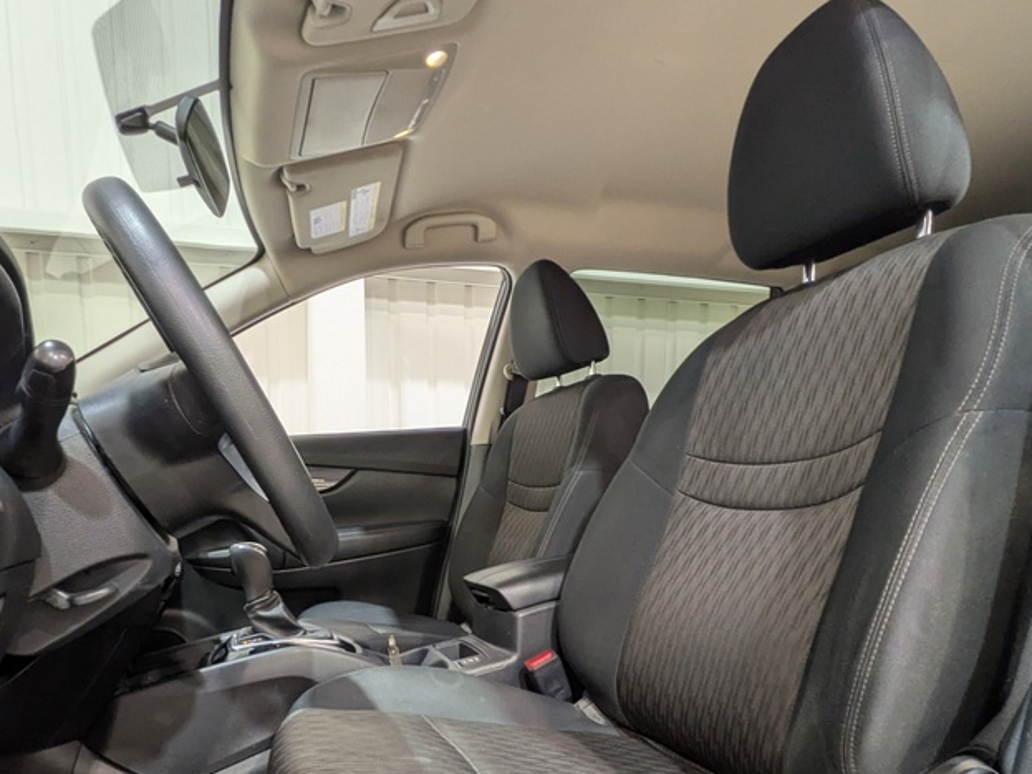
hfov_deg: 73.3
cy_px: 597
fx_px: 686
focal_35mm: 23
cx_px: 424
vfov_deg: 55.5
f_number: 2.2
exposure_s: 1/25
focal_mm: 1.83
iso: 72
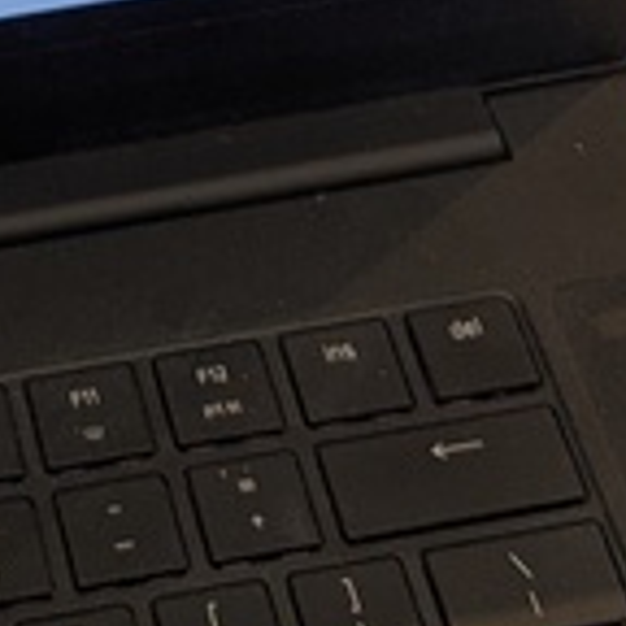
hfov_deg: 11.3
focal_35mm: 150
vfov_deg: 10.2
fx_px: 3069
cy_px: -856
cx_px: -226
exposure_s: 1/120
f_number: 1.85
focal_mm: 6.81
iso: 113
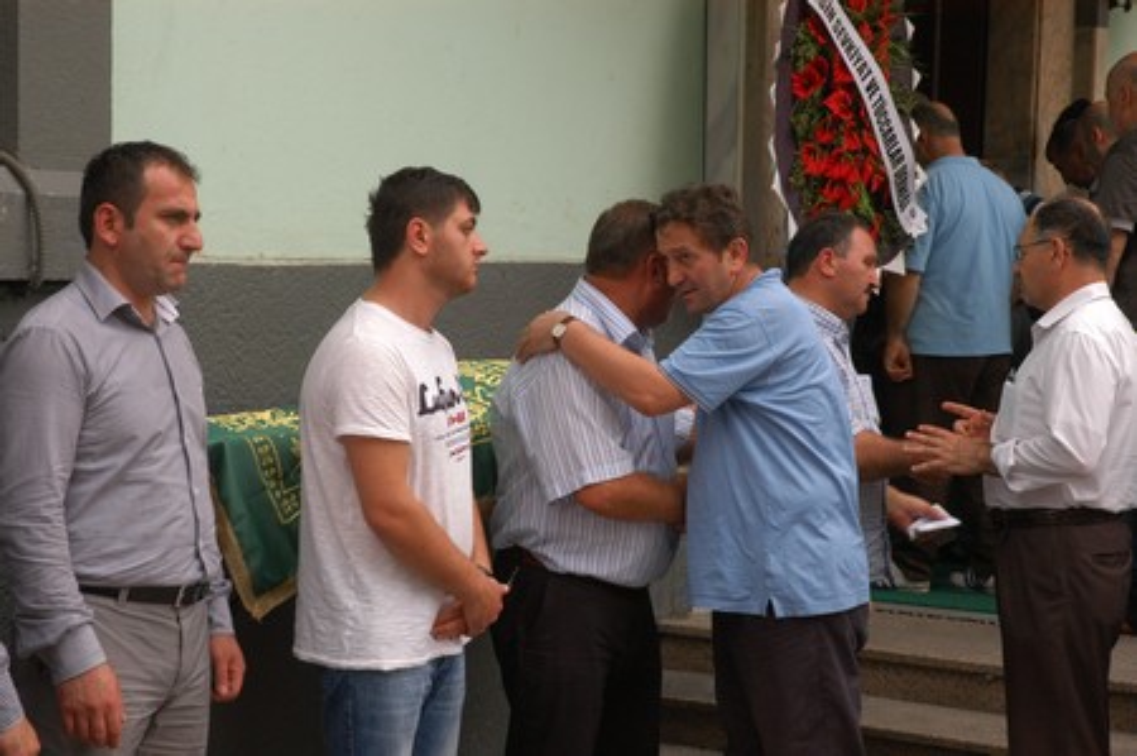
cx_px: 568
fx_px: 2271
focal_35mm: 72
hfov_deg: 28.1
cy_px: 378
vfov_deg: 18.9
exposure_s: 1/60
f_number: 8
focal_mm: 48
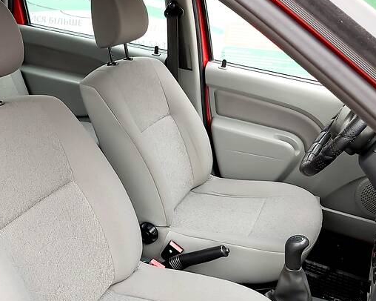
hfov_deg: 45.2
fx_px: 445
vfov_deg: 37.3
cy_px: 159
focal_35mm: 40
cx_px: 130
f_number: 1.7
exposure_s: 1/100
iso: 64
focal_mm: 3.9
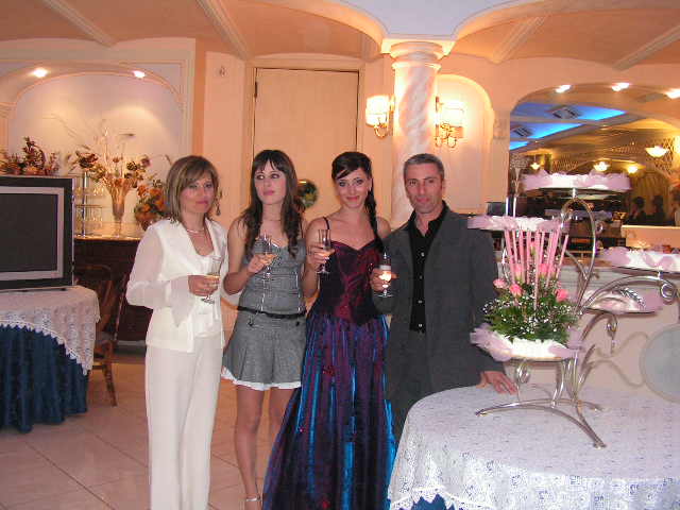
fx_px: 707
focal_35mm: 36
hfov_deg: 51.4
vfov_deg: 39.7
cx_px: 340
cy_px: 255
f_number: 3.2
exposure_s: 1/40
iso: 200
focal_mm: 6
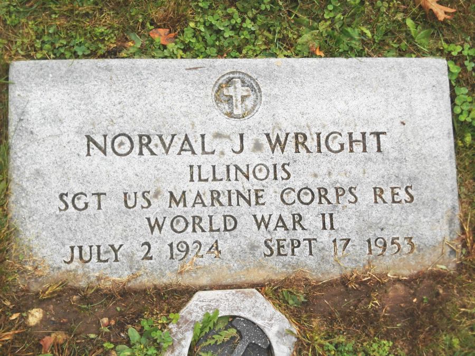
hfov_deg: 31.7
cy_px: 178
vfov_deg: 24.0
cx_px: 238
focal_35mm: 61
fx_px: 837
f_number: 4.4
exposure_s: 1/250
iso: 200
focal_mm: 10.9
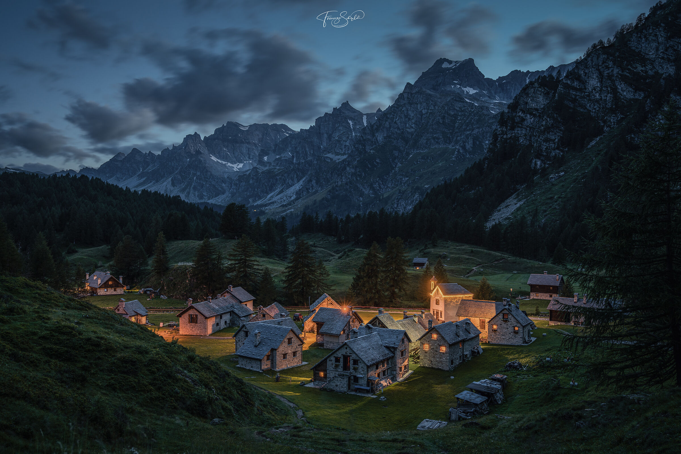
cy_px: 227
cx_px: 340
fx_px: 549
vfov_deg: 45.0
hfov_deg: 63.6
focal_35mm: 29
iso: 100
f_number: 4
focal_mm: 29
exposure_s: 30
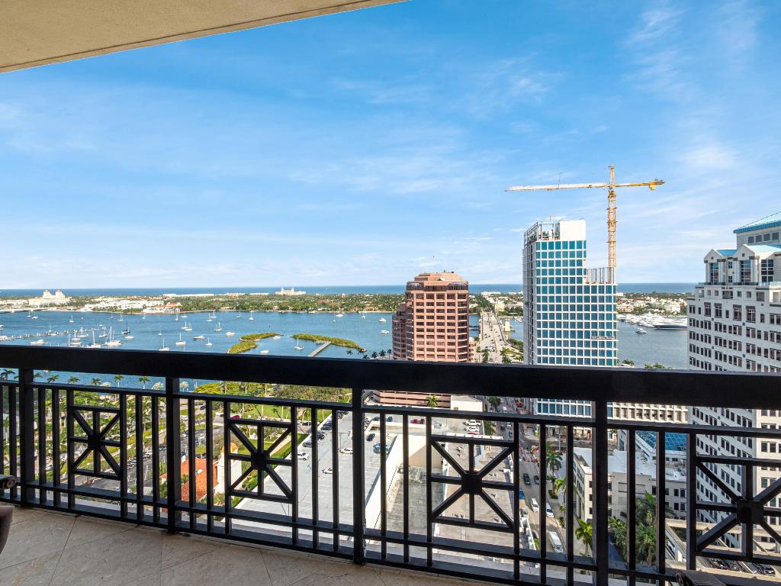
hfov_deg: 102.1
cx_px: 390
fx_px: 316
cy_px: 293
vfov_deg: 85.7
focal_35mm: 14
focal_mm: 7
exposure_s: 1/500
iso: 200
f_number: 8
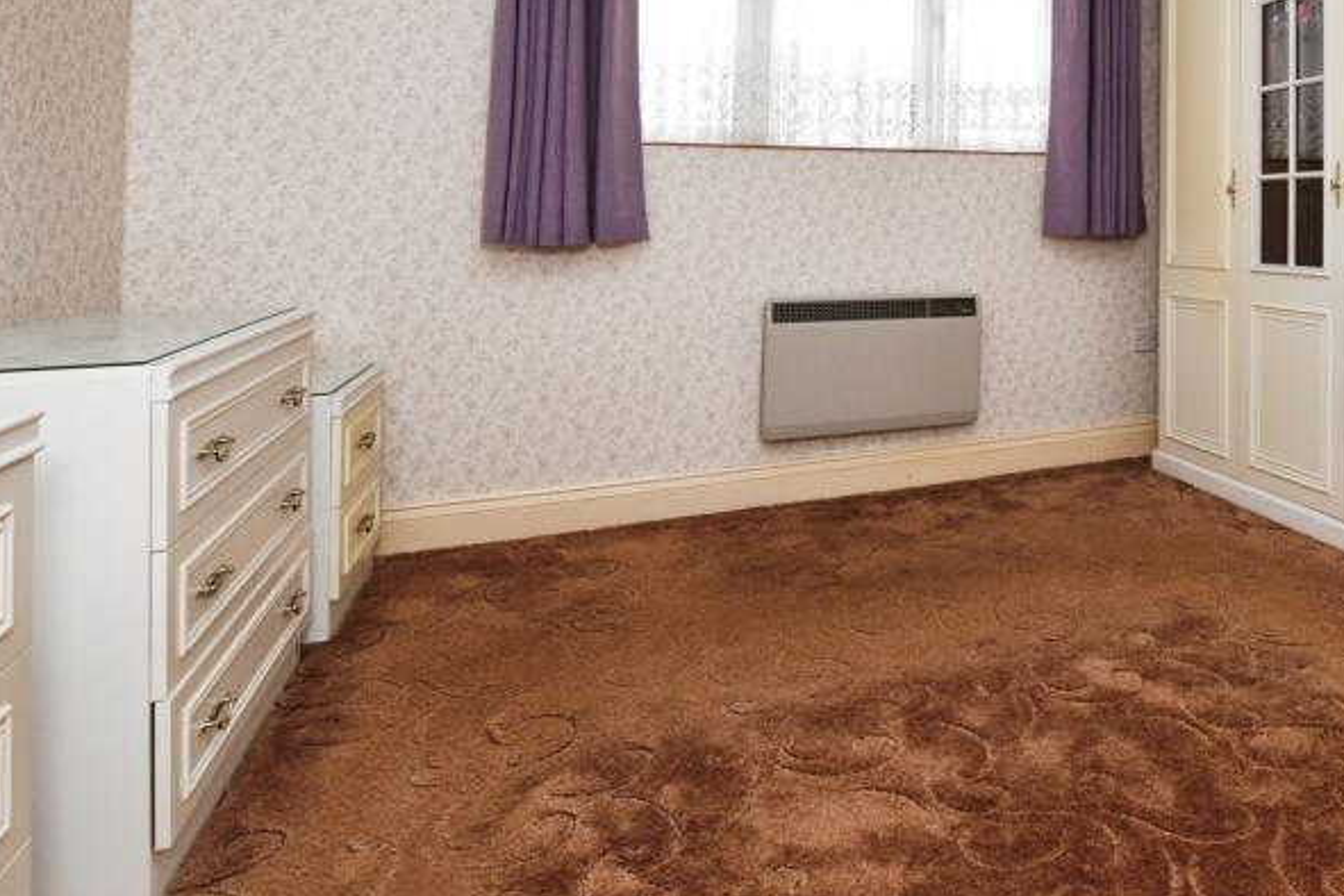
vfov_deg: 47.0
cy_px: 185
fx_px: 971
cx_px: 1032
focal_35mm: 26
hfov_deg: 64.6
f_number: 10
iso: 800
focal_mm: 15
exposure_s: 1/60
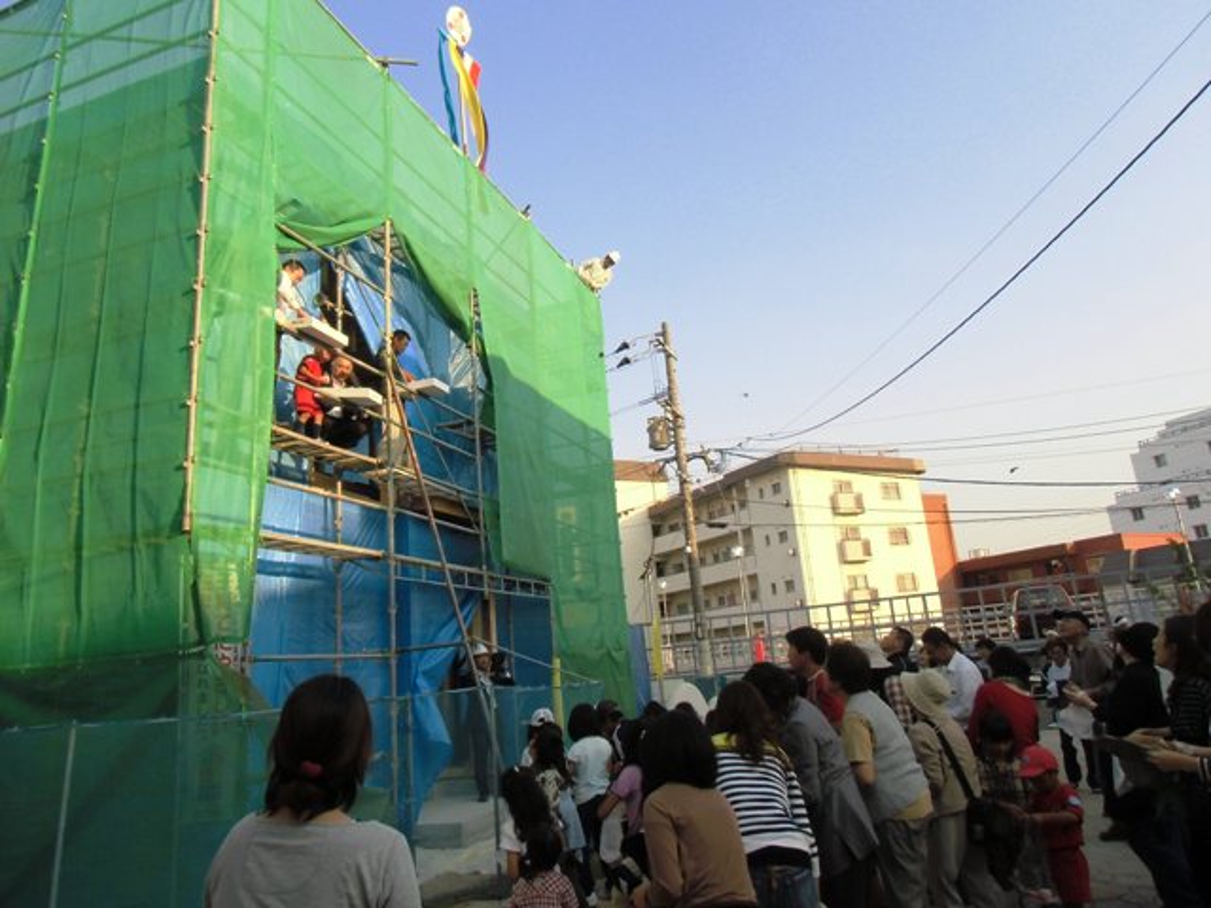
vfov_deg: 56.8
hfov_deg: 71.6
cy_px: 454
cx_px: 606
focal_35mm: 24
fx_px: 840
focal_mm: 4.24
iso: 64
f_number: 3
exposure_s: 1/320
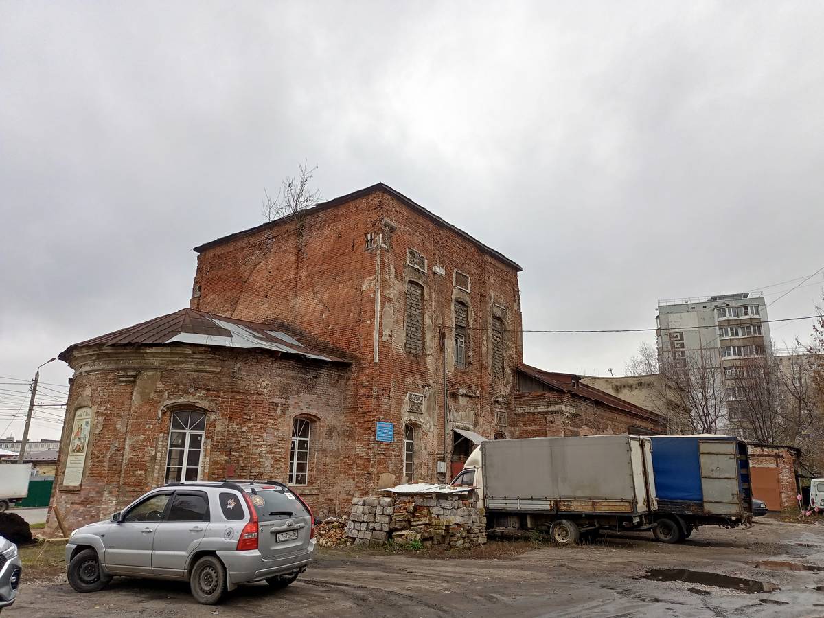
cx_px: 412
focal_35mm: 28
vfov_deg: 49.7
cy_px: 309
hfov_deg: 63.4
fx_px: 667
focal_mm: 4.69
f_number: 1.8
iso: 112
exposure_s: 1/737
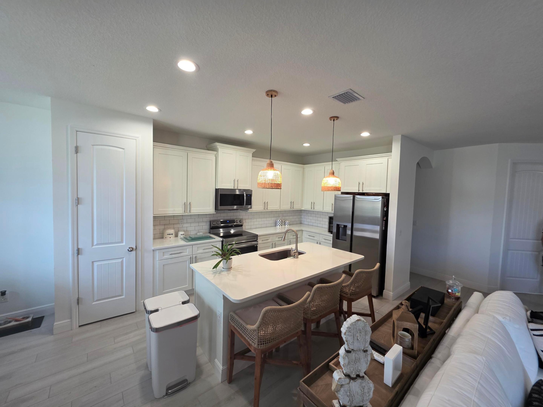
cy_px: 204
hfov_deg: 106.2
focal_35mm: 13
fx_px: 204
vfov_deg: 89.9
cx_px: 272
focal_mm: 2.2
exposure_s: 1/120
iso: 125
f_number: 1.9
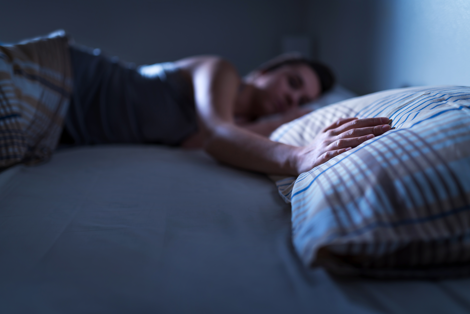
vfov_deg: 37.9
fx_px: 457
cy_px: 157
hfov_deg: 54.4
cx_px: 235
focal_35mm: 35
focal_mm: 35
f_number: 1.4
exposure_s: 1/13
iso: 100
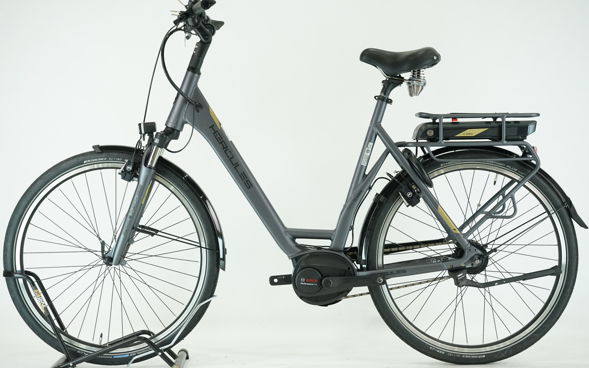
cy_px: 184
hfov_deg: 32.5
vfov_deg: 20.6
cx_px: 293
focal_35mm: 63
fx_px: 1011
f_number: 7.1
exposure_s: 1/200
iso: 2500
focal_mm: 61
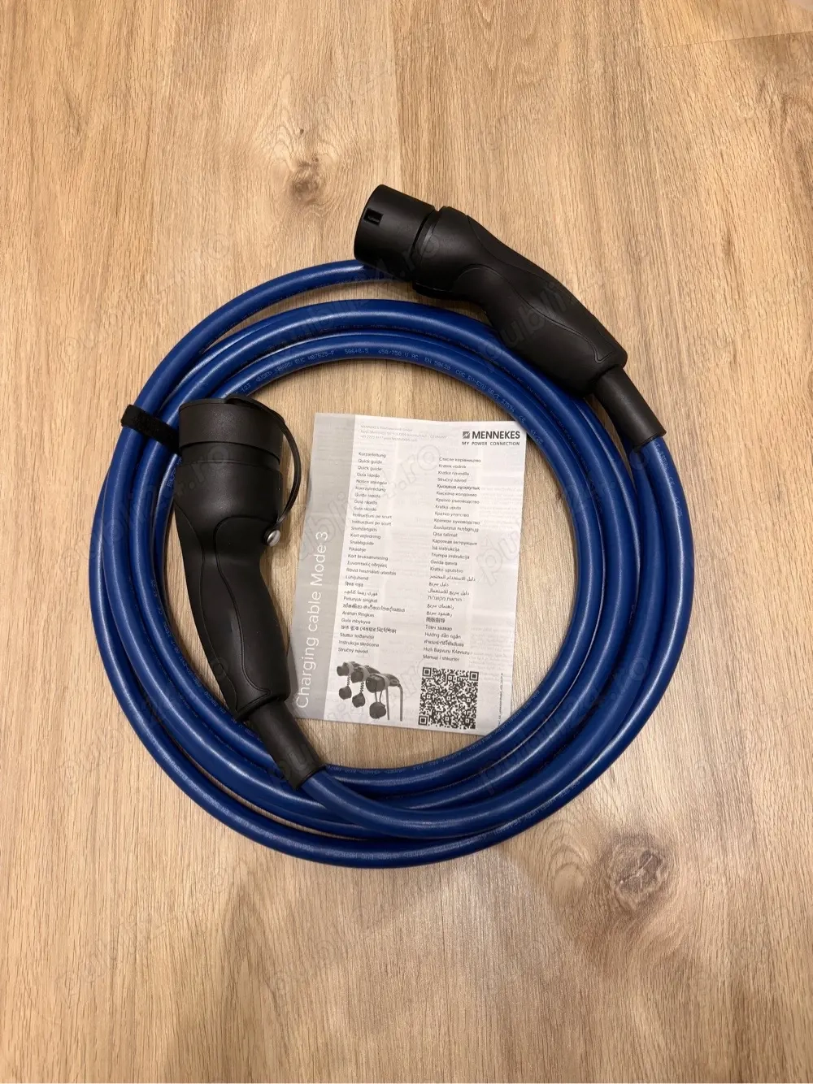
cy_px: 542
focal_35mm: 24
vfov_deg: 71.6
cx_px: 406
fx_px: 752
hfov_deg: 56.8
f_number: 1.78
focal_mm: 6.76
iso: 125
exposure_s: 1/50
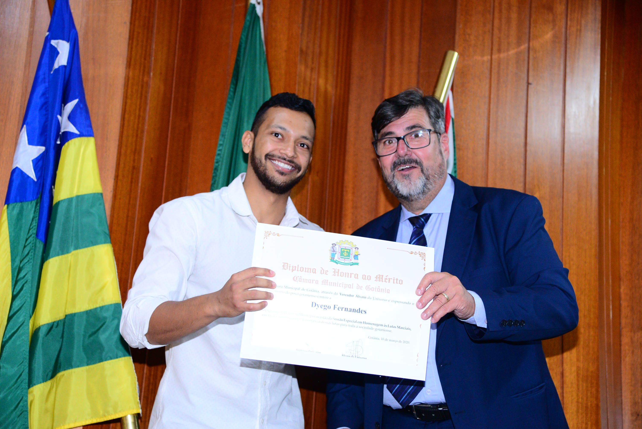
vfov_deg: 21.9
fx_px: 1106
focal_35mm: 62
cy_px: 214
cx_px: 321
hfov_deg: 32.4
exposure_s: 1/125
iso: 2500
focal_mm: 62
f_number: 4
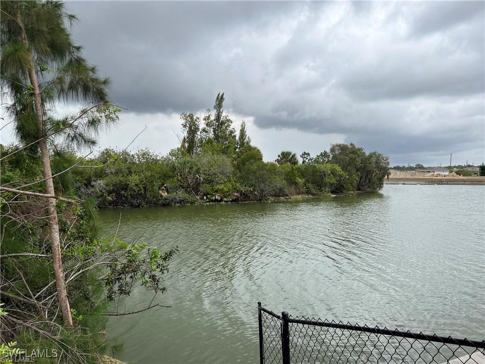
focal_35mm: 26
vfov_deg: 53.1
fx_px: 364
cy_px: 182
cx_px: 242
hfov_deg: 67.3
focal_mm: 5.7
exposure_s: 1/982
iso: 50
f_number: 1.5
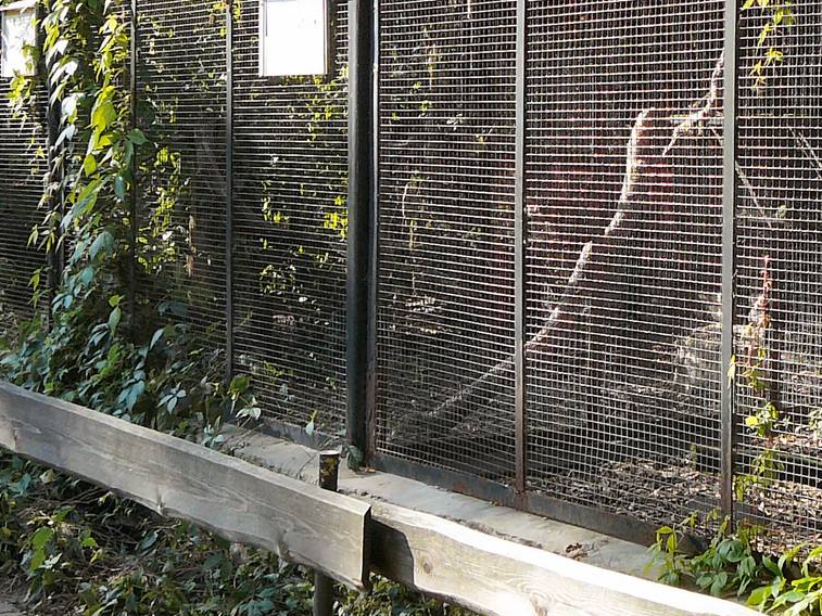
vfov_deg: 19.8
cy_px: 151
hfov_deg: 26.1
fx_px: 1758
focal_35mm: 74
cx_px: 566
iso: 80
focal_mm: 5.2
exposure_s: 1/250
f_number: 2.8
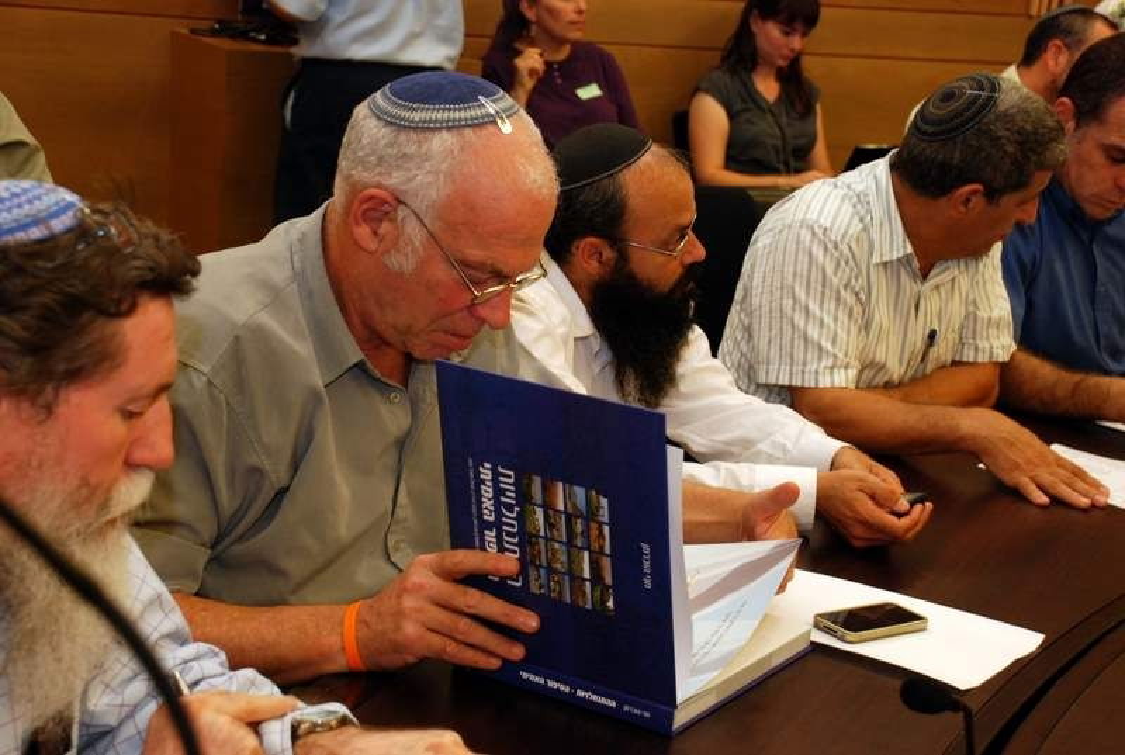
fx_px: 2067
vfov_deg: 20.7
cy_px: 378
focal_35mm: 66
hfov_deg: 30.5
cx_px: 562
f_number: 4.8
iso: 500
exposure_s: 1/40
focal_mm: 44
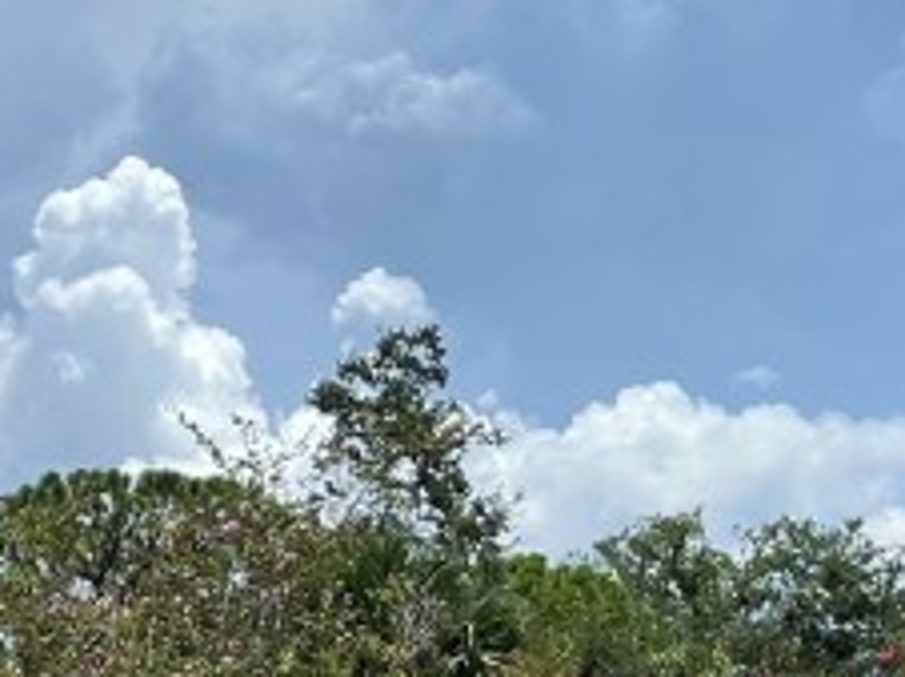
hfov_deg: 15.8
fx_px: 3082
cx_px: -304
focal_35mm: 118
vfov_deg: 11.8
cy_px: 1090
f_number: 1.6
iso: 50
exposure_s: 1/4484
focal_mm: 5.1
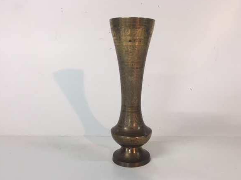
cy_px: 94
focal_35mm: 32
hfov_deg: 56.7
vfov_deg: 44.1
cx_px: 131
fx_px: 223
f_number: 2.2
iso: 40
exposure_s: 1/33
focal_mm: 4.15
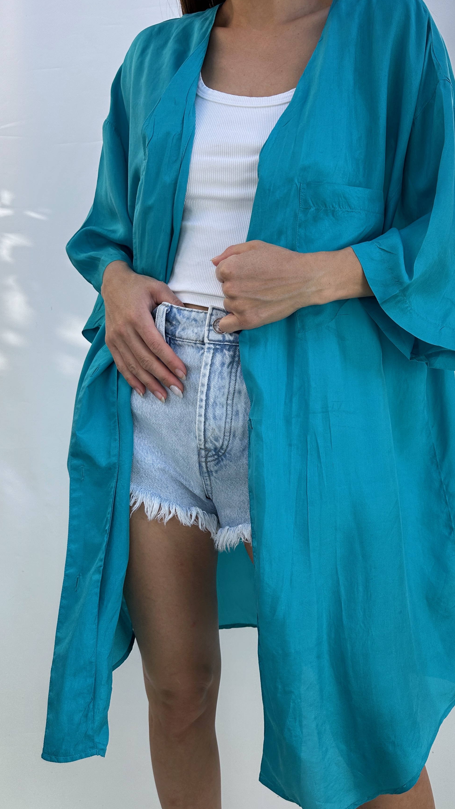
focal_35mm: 27
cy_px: 400
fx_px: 579
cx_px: 282
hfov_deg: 42.6
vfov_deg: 69.9
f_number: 1.78
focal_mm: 6.86
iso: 80
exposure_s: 1/464
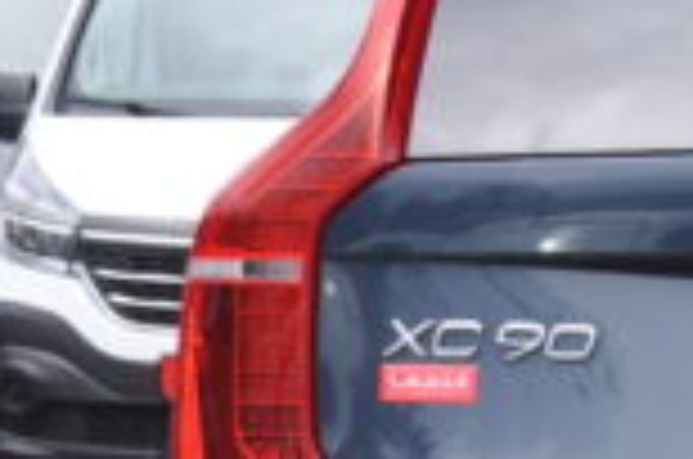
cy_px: 369
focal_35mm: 279
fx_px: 5360
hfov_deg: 7.2
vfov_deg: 4.9
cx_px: 1242
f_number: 7.1
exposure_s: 1/200
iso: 400
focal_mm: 28
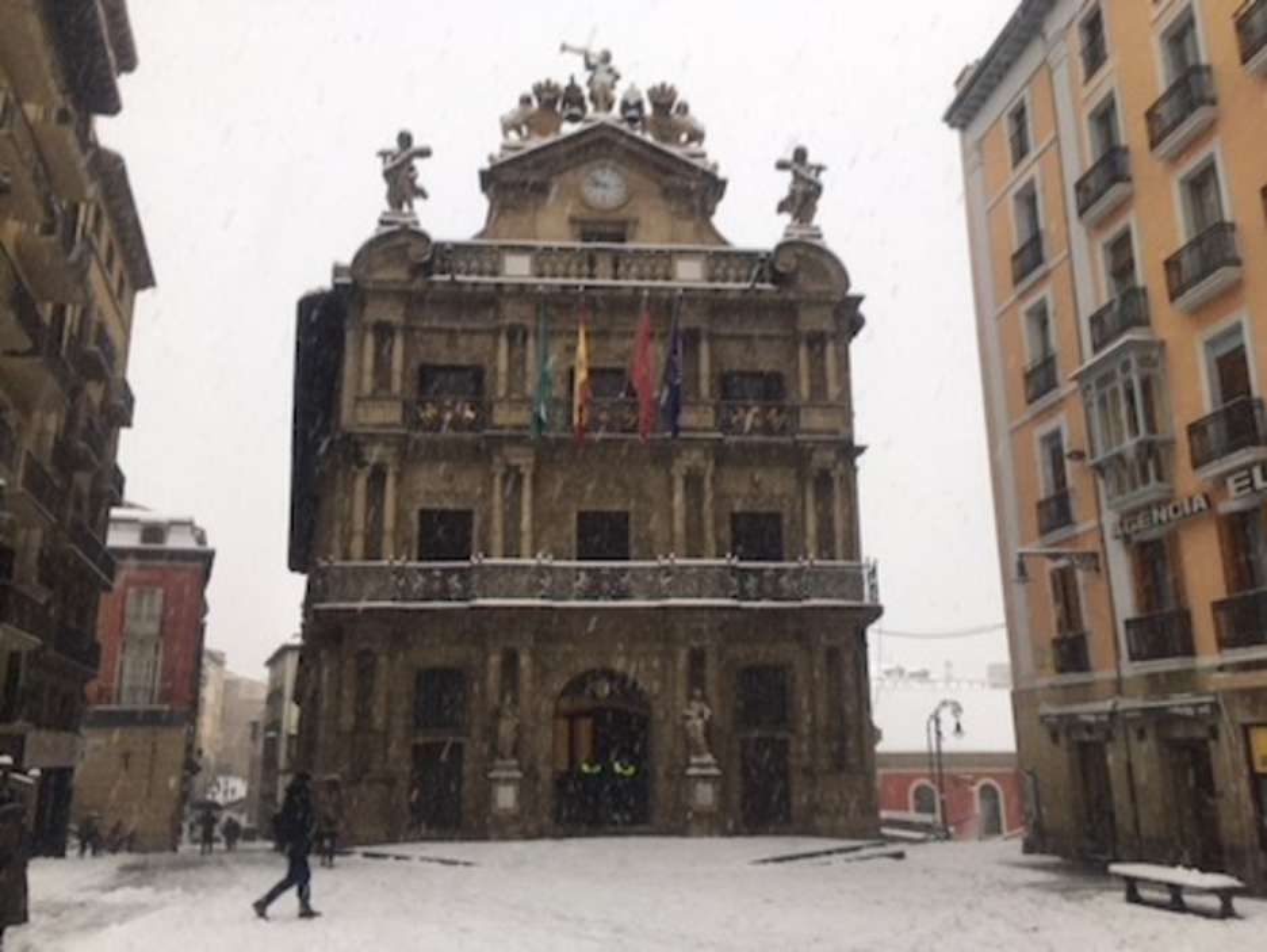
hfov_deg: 61.6
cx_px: 634
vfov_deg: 48.3
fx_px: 1062
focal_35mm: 29
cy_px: 476
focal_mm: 4.15
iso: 25
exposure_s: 1/100
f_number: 2.2
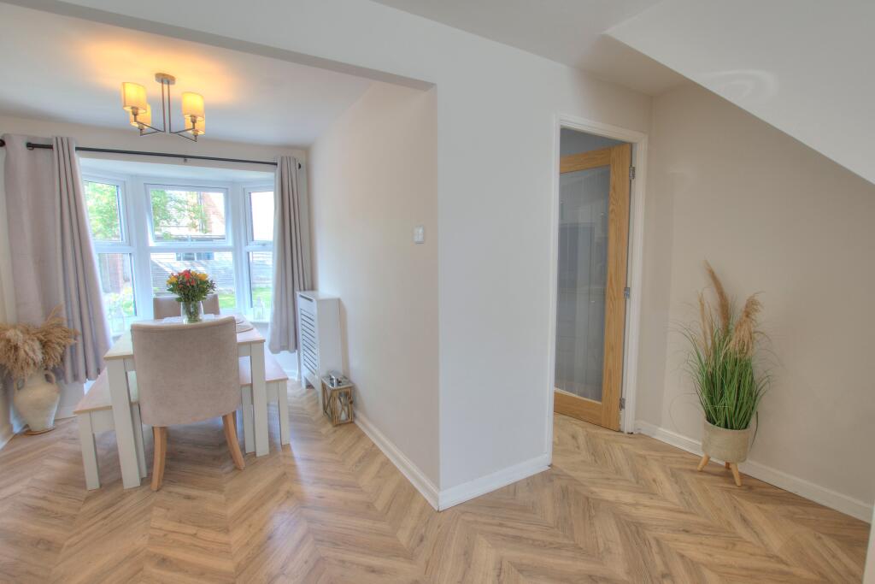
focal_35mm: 15
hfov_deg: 100.4
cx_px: 438
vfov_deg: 77.3
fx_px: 365
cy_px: 292
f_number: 8
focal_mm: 10
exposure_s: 1/15
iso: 400
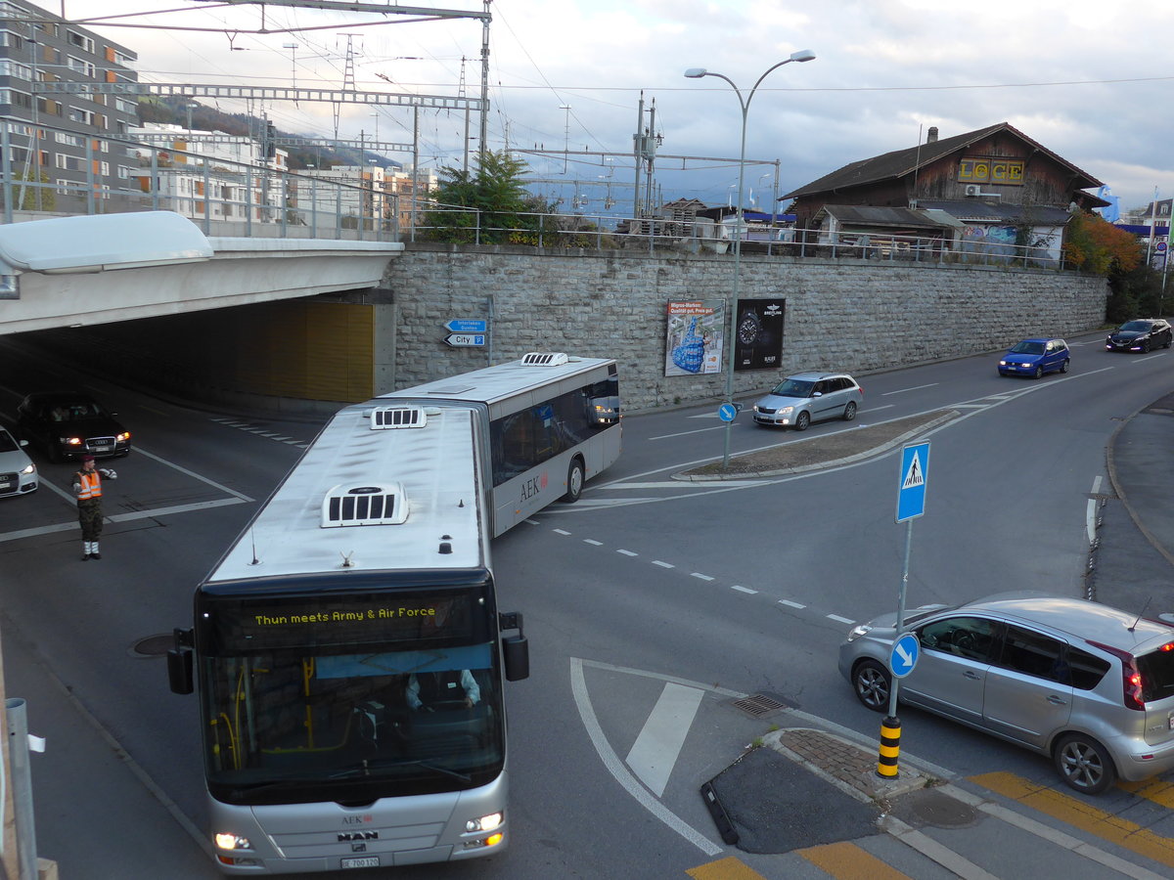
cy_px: 440
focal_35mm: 31
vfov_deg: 45.4
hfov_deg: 58.4
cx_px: 587
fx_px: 1051
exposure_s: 1/250
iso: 125
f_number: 2.8
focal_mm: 6.5
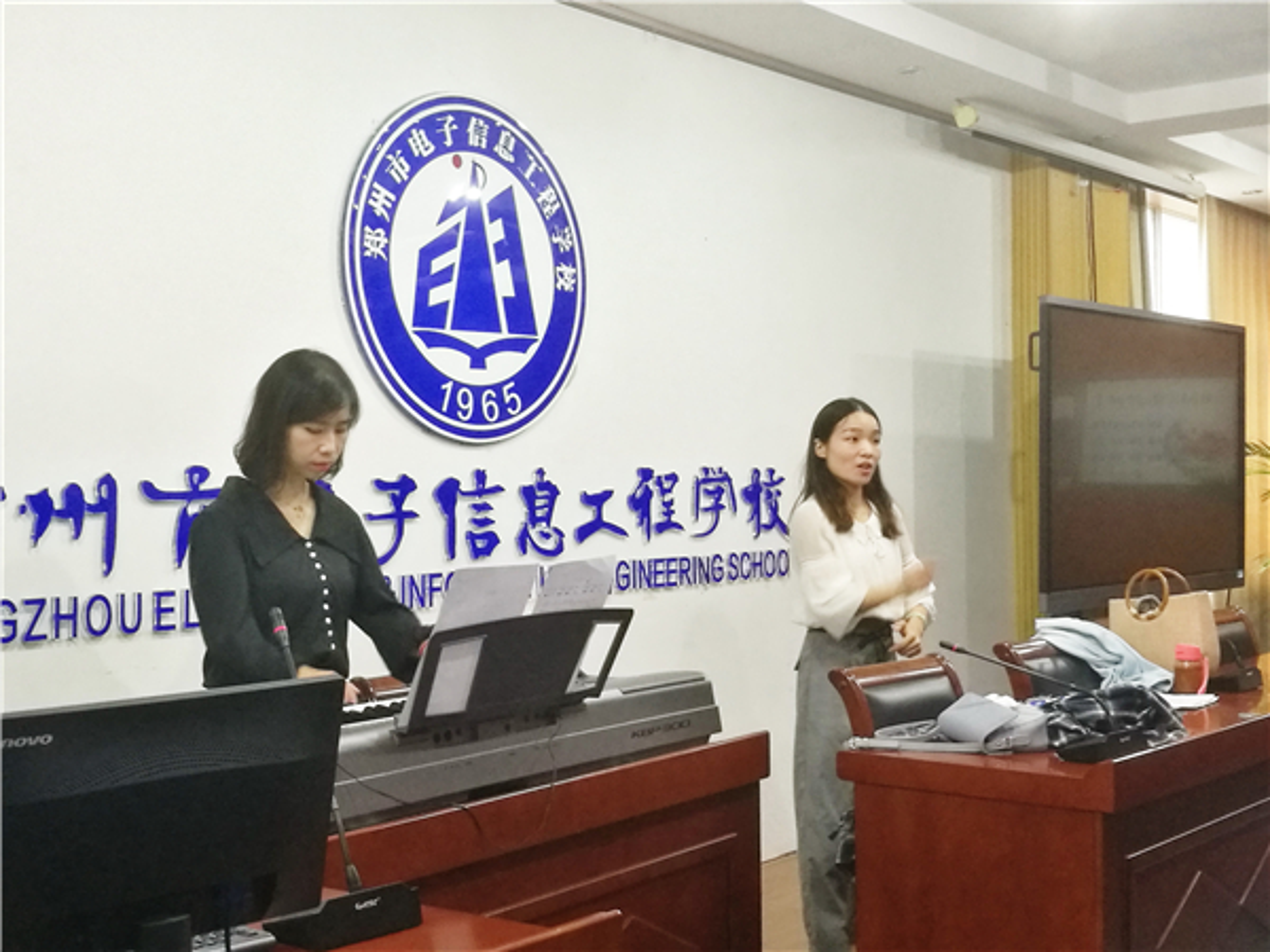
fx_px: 1688
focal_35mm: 46
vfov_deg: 31.5
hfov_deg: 41.2
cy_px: 476
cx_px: 635
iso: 400
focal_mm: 4.5
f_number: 2.2
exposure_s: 1/25
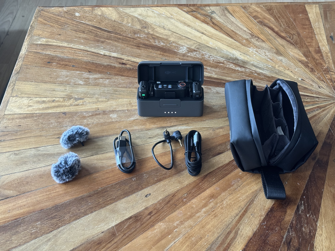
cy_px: 126
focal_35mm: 48
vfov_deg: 30.3
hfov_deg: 39.7
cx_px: 168
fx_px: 465
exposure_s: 1/50
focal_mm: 6.76
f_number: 1.78
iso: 200
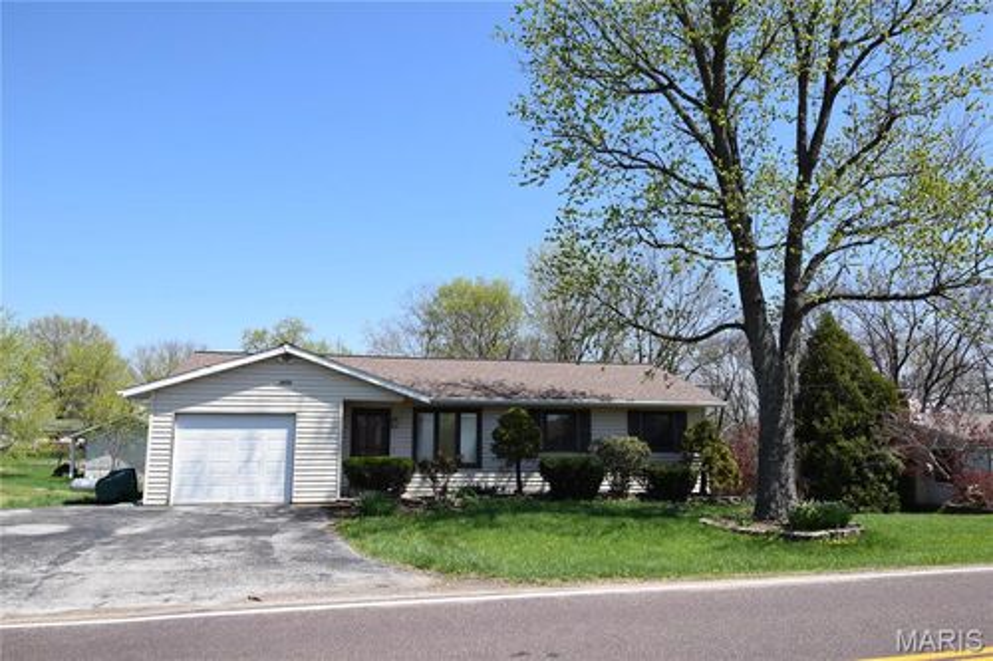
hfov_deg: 70.5
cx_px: 496
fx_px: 703
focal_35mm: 26
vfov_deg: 50.4
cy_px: 330
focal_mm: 17
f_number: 9
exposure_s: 1/320
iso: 200
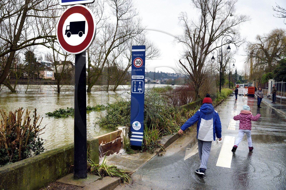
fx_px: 246
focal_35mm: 31
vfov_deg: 42.3
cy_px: 95
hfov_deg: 60.3
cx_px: 143
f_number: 10
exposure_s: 1/200
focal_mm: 31
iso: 400
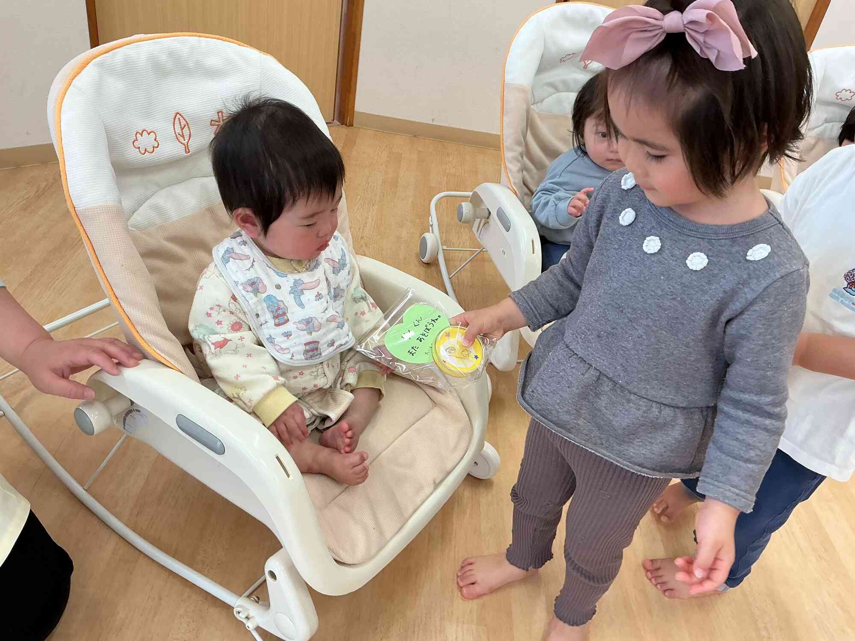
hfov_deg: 61.7
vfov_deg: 48.2
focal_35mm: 29
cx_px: 428
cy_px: 320
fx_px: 716
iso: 50
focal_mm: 3
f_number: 1.8
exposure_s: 1/100
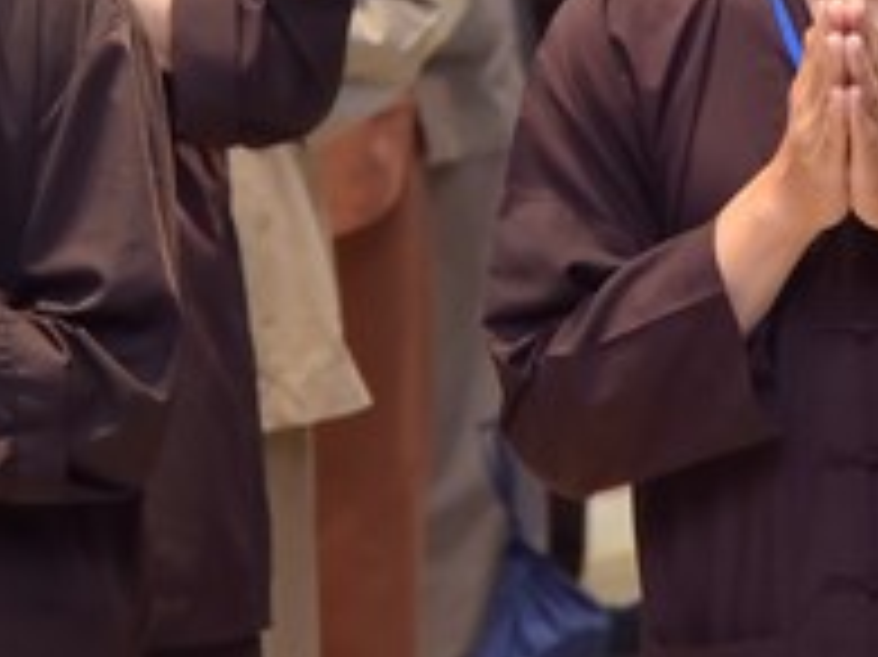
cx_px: 416
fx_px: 8517
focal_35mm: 336
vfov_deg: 4.4
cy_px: -76
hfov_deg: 5.9
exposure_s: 1/125
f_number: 4.5
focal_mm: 105
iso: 1250
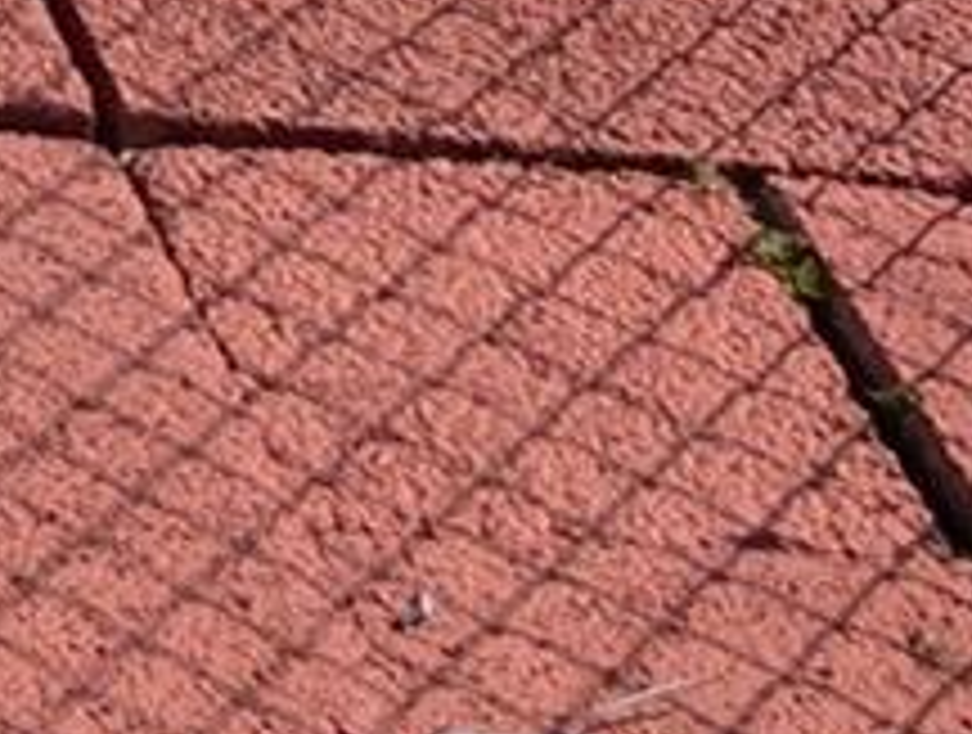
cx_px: -1629
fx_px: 4981
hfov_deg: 9.5
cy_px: -1473
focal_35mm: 177
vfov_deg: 7.4
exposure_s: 1/2037
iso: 21
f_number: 1.68
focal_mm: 6.9
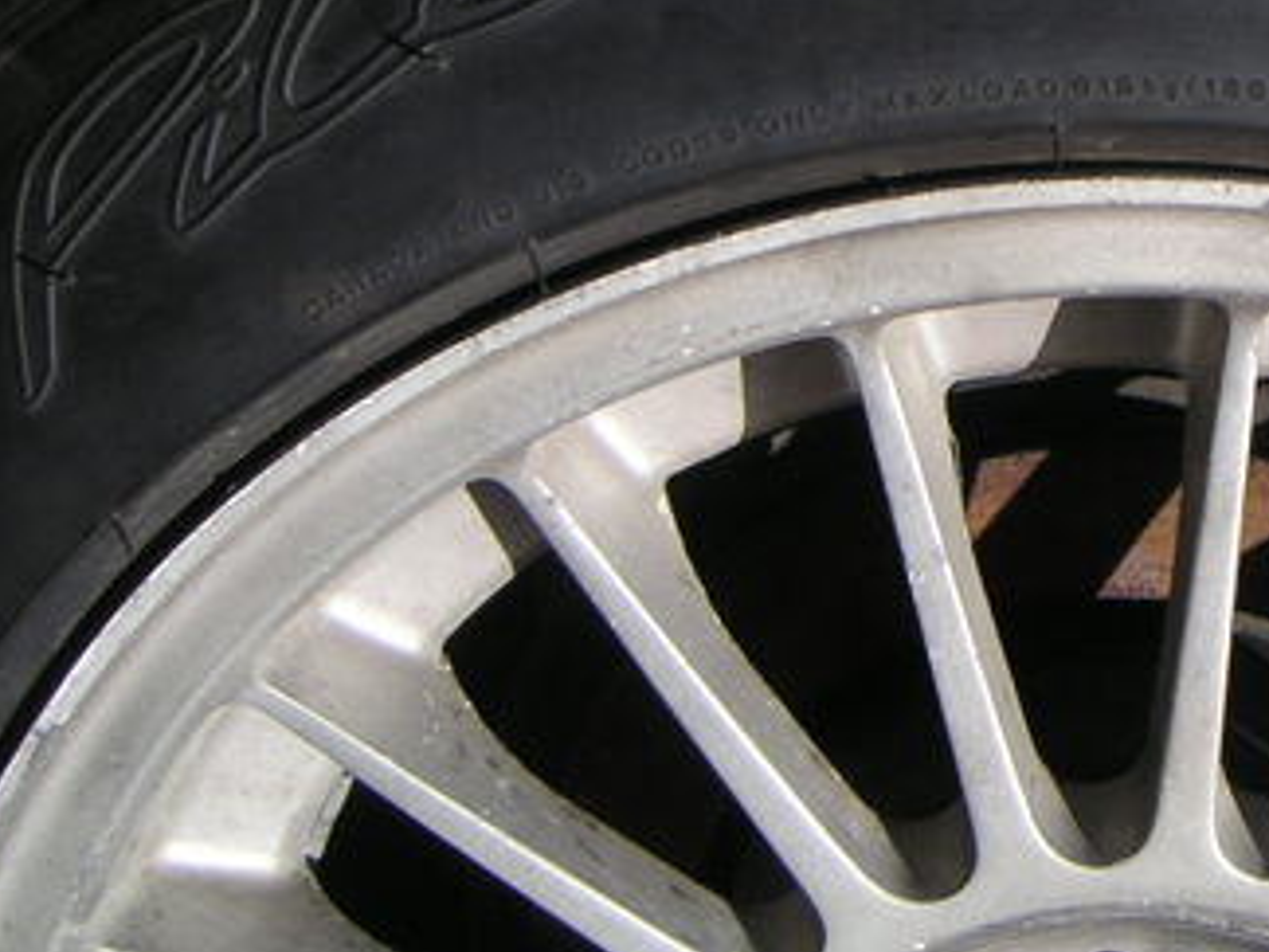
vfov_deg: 19.9
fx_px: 2676
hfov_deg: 25.6
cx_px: 1206
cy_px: 168
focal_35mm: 73
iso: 50
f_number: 2.8
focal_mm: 5.7
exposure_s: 1/750
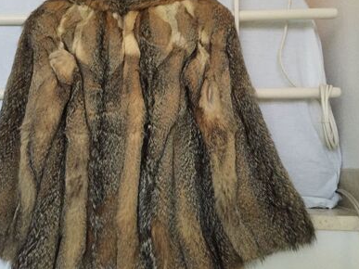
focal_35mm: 36
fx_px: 373
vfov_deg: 39.6
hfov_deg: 51.2
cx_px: 155
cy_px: 127
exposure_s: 1/17
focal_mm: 4.15
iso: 500
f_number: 2.2
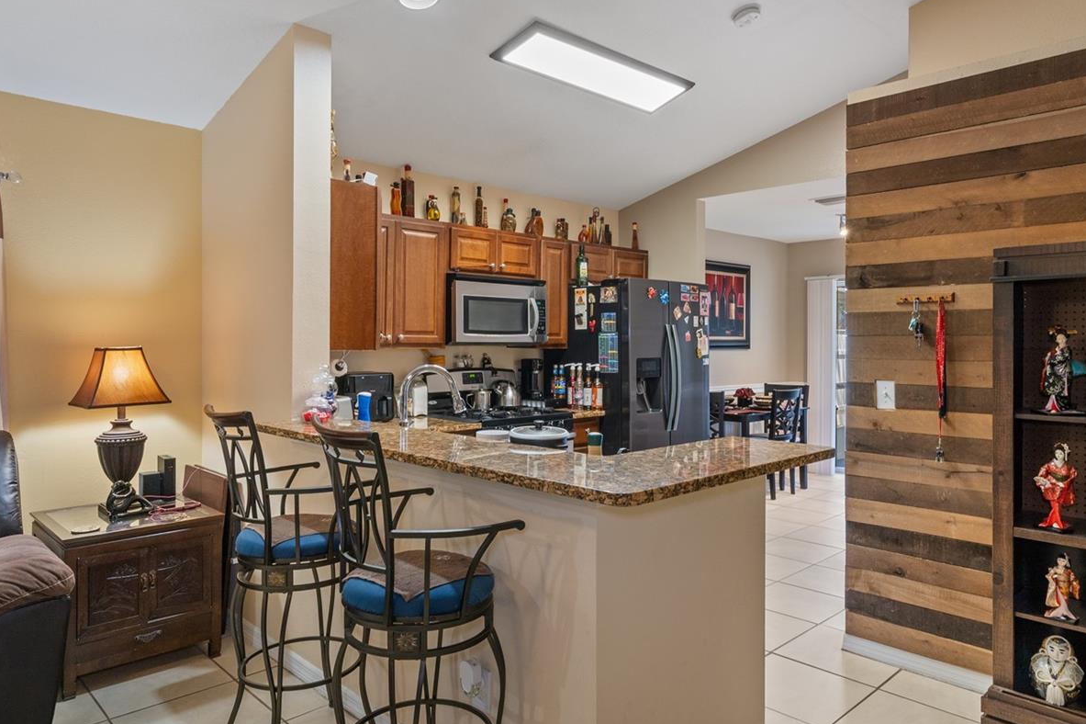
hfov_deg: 76.1
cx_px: 540
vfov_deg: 55.1
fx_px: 694
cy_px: 349
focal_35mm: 23
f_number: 9
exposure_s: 3.2
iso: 320
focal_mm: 17
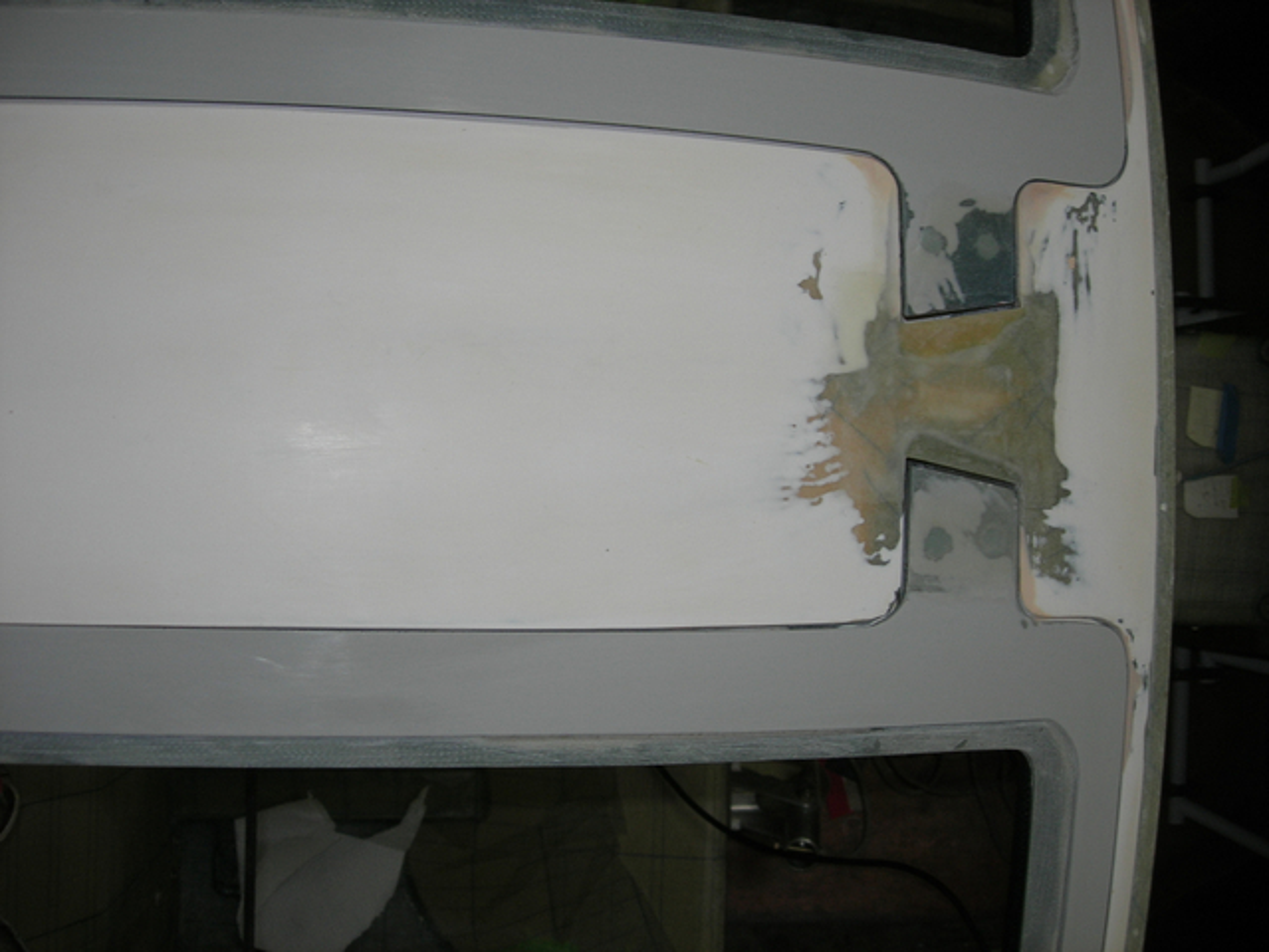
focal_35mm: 38
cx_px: 634
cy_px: 476
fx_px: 1393
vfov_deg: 37.7
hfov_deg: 49.0
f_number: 2.8
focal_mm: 7.8
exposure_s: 1/30
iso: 64
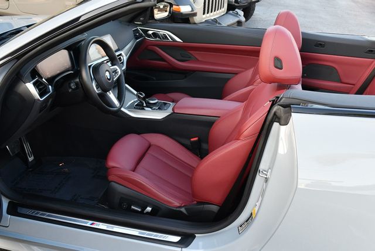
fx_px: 417
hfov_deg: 48.4
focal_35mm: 40
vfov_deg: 33.5
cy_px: 126
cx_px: 188
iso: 400
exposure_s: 1/250
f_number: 4.5
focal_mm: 20
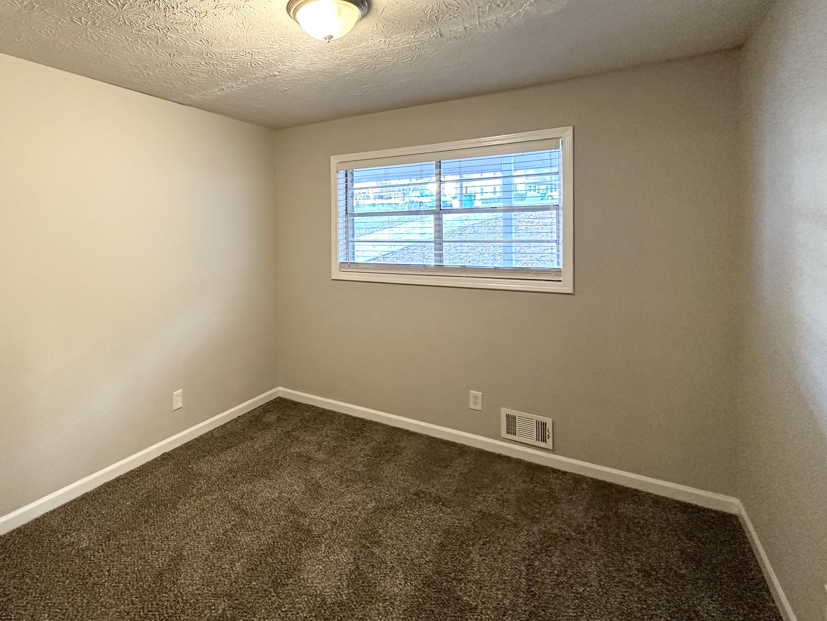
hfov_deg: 82.2
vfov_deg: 67.7
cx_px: 286
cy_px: 234
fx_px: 454
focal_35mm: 19
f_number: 2.2
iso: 320
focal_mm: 2.22
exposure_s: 1/60
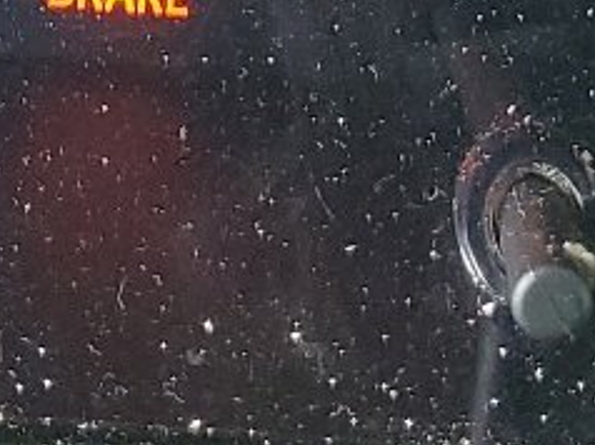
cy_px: -862
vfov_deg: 7.5
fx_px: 3005
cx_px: 250
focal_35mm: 175
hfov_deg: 11.3
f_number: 1.5
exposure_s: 1/60.2
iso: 101
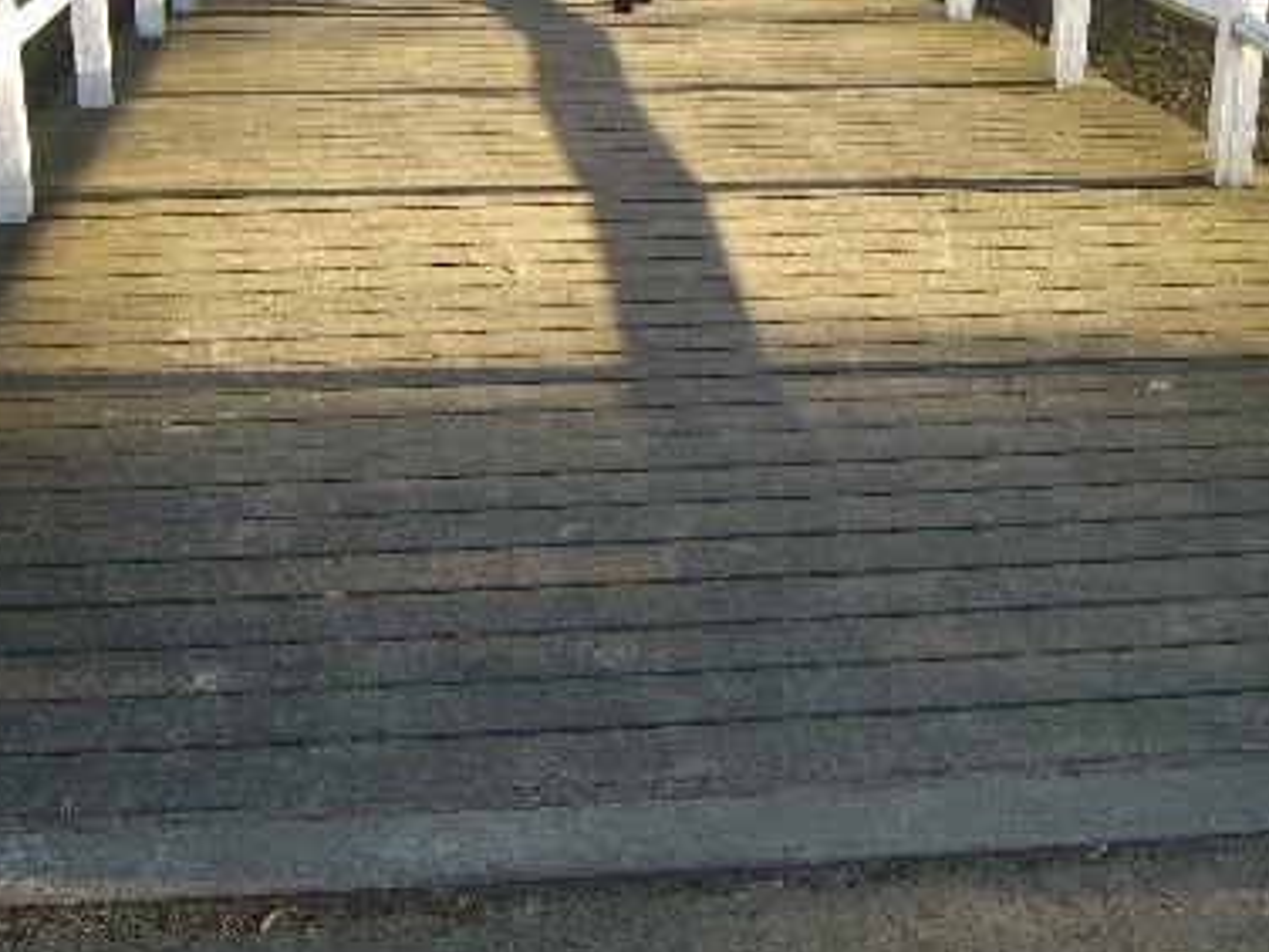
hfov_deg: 31.2
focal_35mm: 62
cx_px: 712
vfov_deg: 23.5
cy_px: 287
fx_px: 2273
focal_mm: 7.9
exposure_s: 1/200
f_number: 2.8
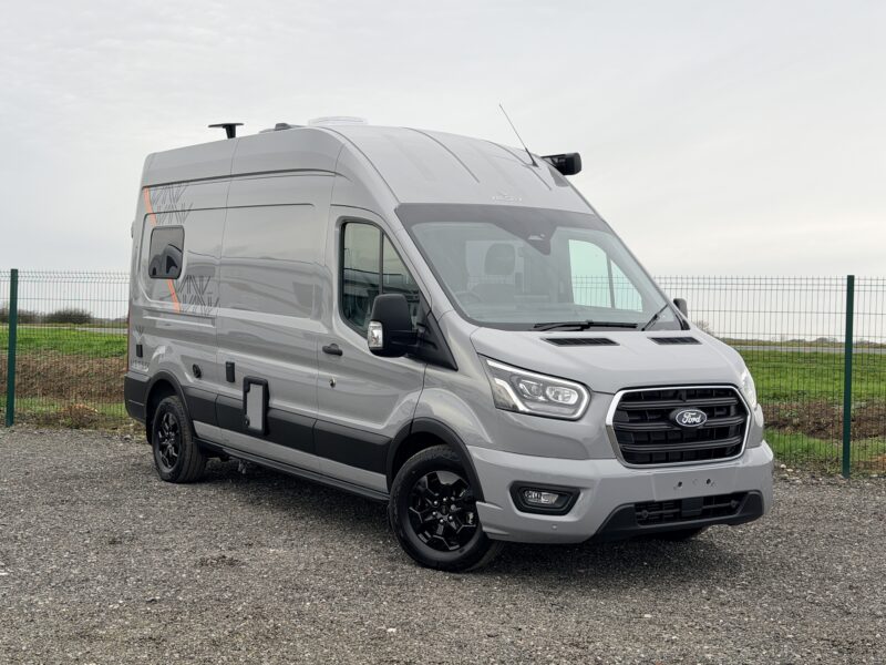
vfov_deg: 30.3
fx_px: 1229
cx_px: 443
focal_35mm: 48
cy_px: 332
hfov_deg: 39.7
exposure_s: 1/289
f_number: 1.78
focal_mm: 6.76
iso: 64
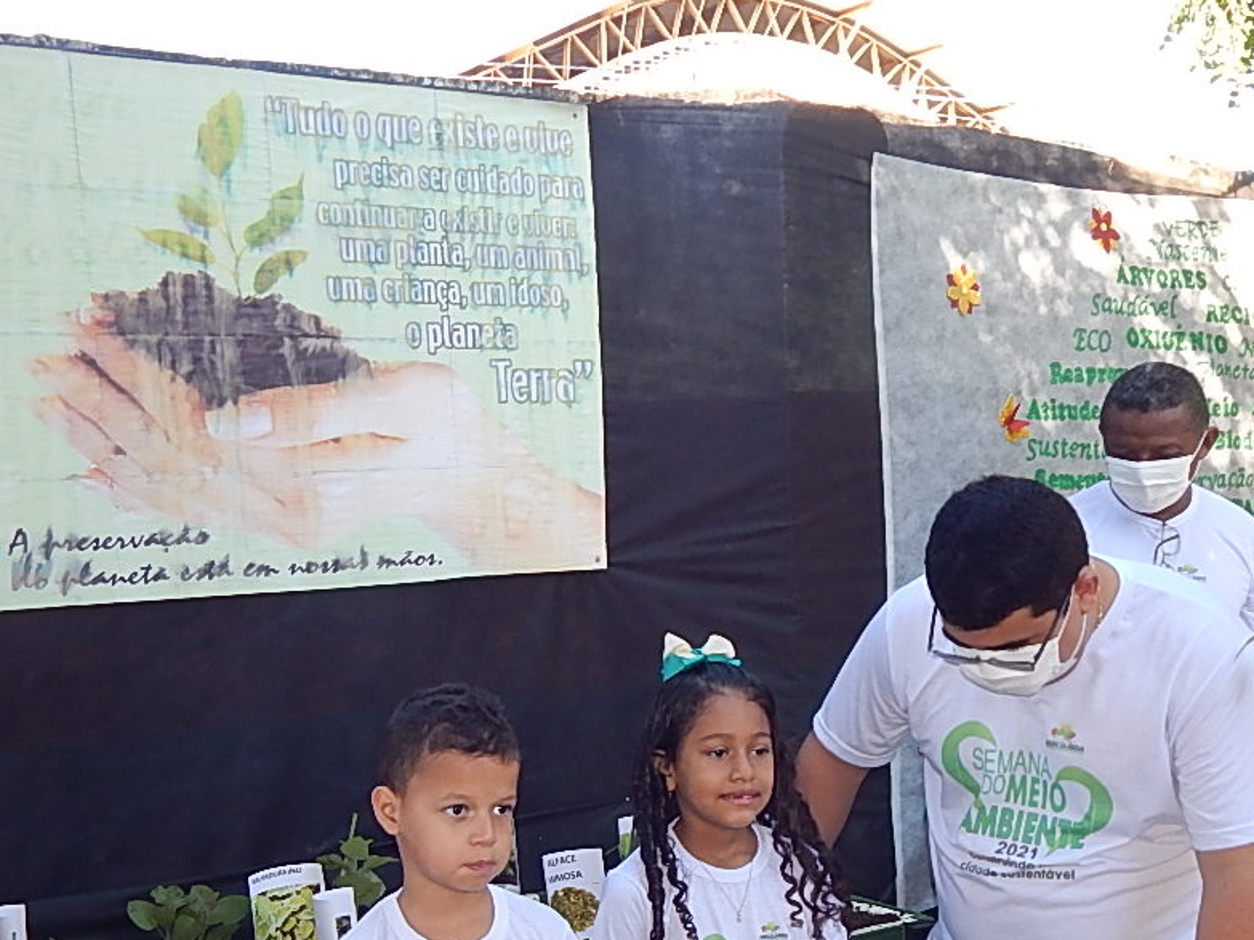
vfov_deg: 29.8
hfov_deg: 40.4
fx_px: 1702
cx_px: 575
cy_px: 805
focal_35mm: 47
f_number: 3
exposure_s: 1/125
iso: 125
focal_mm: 4
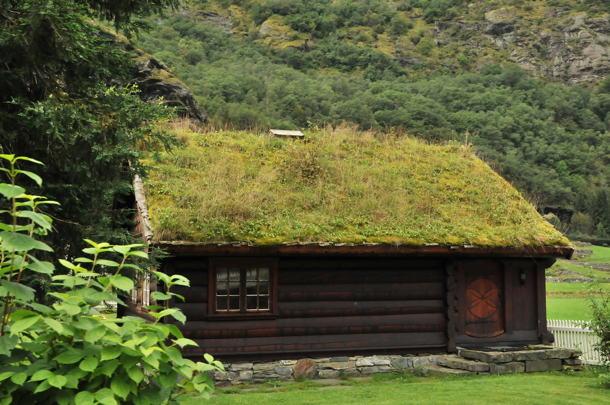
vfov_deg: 29.8
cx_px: 305
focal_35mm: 45
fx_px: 762
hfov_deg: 43.7
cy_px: 202
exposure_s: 1/400
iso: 800
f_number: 10
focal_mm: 30
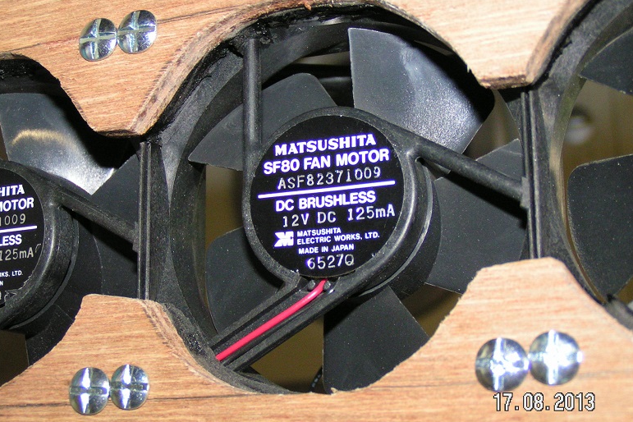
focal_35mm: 68
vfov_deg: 20.0
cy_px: 204
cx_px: 321
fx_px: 1196
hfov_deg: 29.7
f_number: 3.2
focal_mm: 9.7
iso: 200
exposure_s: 1/60
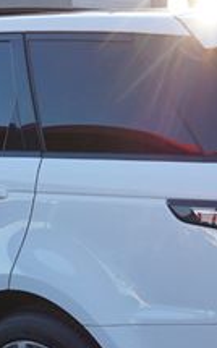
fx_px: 863
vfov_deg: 22.6
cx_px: 73
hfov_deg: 14.3
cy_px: 256
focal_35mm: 91
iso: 100
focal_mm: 20
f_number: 5.6
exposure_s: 1/80
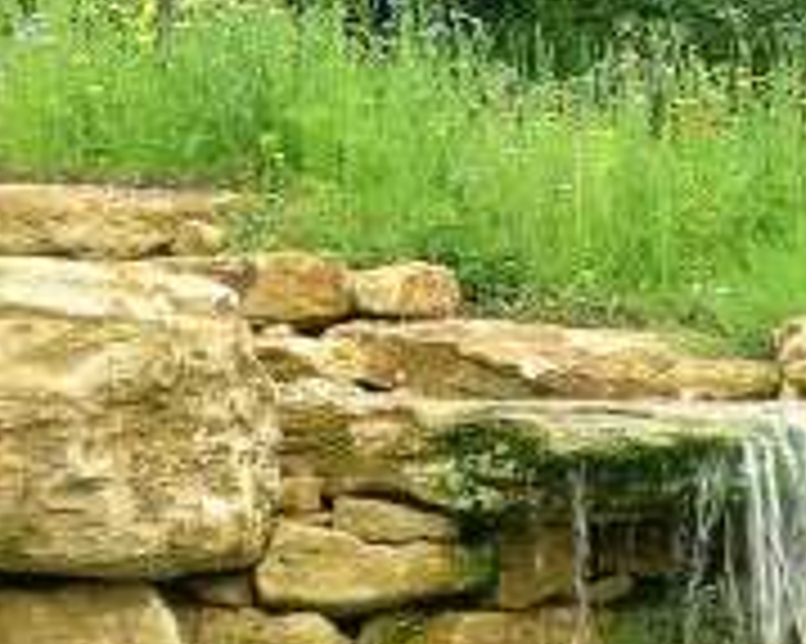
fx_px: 5507
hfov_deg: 8.3
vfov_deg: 6.7
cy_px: 626
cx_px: 788
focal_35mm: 231
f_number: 4.4
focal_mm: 11.1
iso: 50
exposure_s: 1/65.9
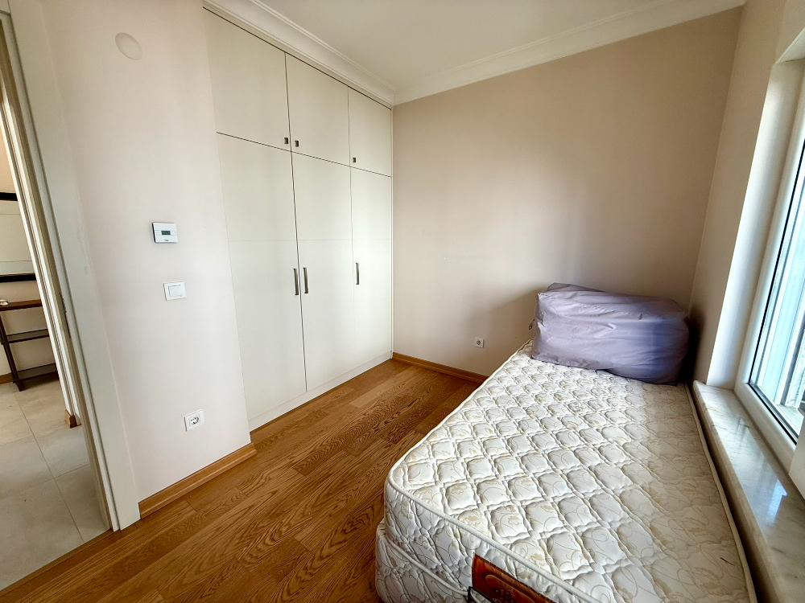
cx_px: 402
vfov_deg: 85.7
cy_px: 302
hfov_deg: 102.1
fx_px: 326
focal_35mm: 14
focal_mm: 2.22
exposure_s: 1/100
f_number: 2.2
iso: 80
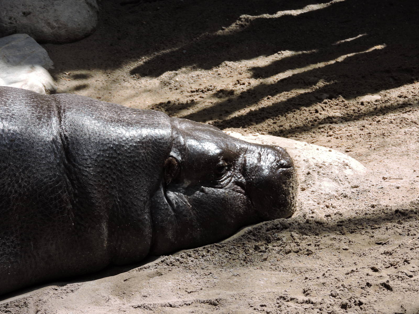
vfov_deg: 8.7
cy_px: 157
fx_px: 2058
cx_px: 210
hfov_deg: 11.6
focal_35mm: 170
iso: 100
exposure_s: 1/200
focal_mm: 30.3
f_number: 4.5
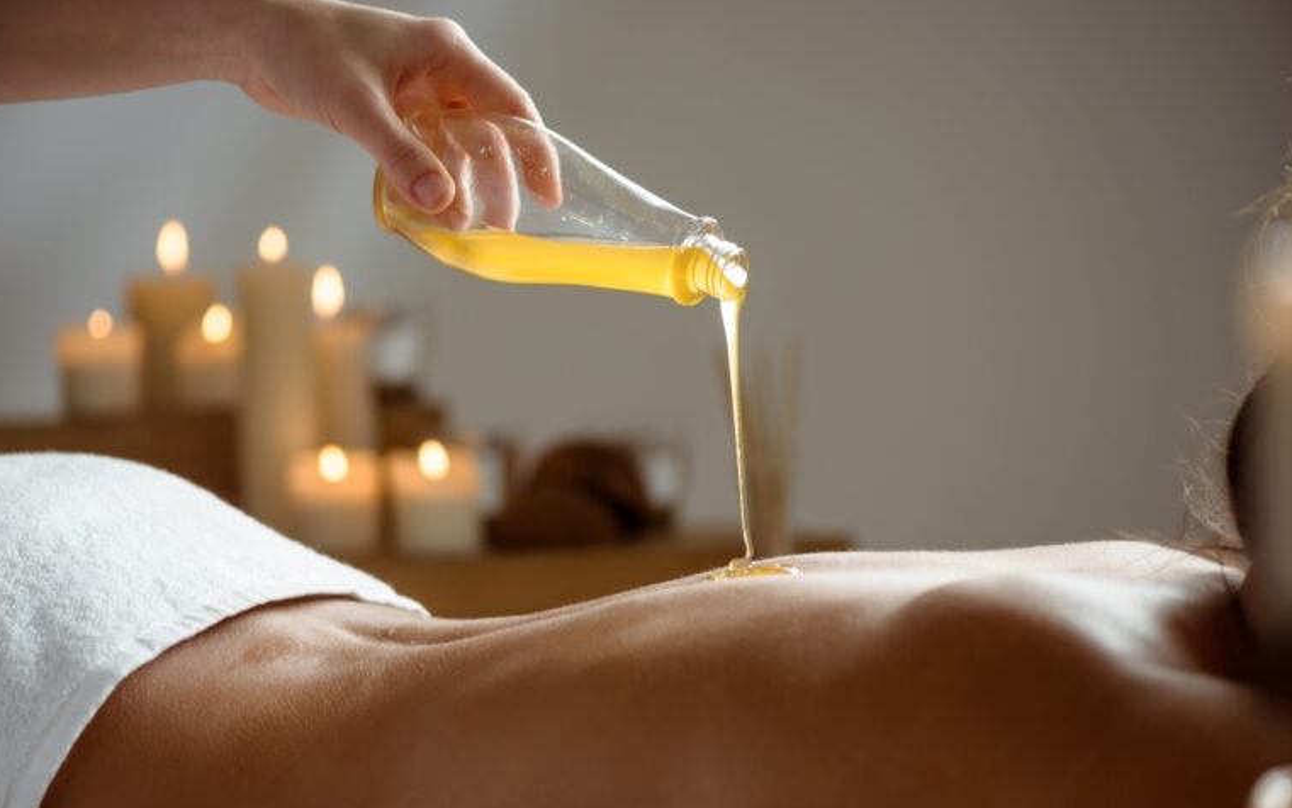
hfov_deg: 19.3
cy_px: 432
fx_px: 3804
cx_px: 642
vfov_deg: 12.1
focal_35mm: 108
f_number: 4
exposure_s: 1/160
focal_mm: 105
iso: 200
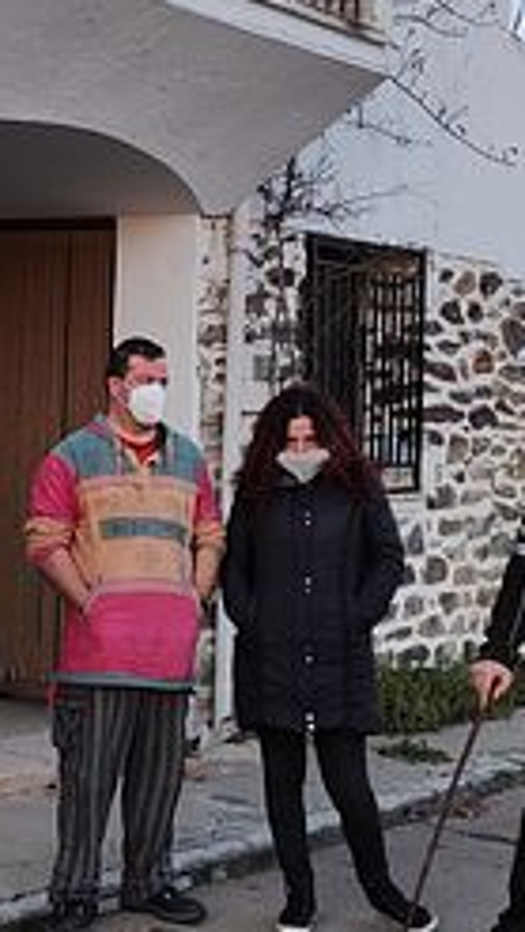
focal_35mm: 60
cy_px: 217
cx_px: -76
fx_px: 1484
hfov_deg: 19.1
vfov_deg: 34.1
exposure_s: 1/50
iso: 188
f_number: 1.79
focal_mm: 4.74
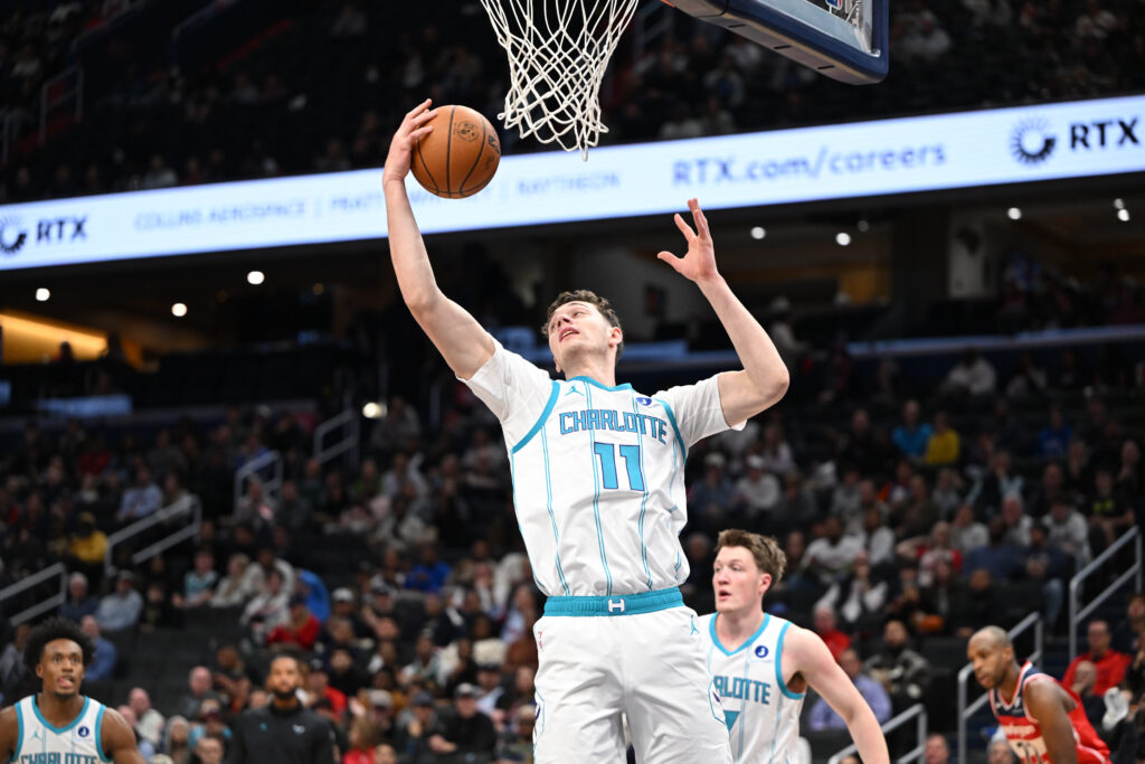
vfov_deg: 13.0
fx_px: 3340
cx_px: 572
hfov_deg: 19.5
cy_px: 382
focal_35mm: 105
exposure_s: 1/1000
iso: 2000
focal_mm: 105
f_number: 2.8
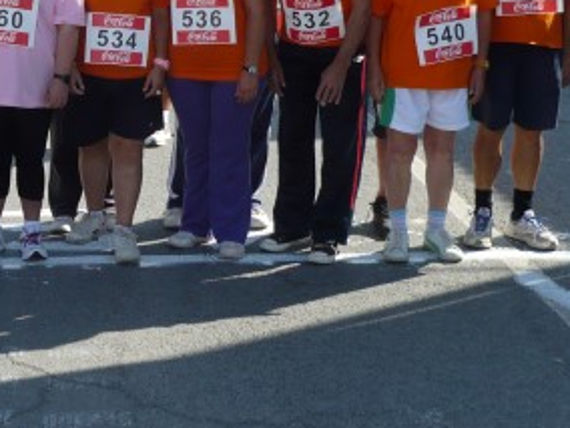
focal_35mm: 79
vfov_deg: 18.3
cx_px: 92
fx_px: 1301
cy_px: 24
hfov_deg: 24.2
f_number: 2.8
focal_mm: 5.8
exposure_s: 1/640
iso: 100
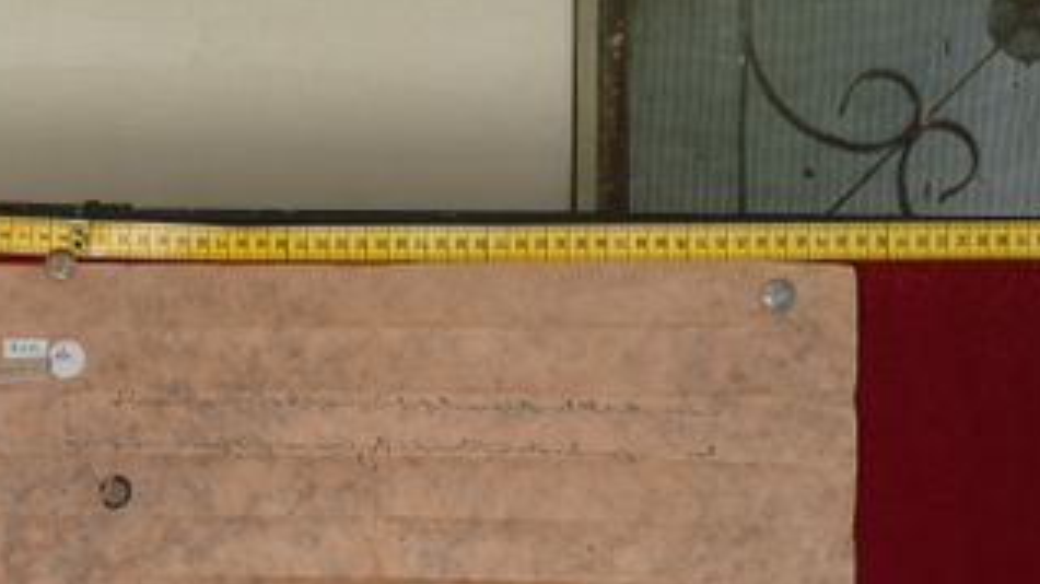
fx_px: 4131
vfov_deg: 8.1
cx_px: 377
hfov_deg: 14.3
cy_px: 422
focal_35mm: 150
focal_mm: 59
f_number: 13
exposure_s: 1/20
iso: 160
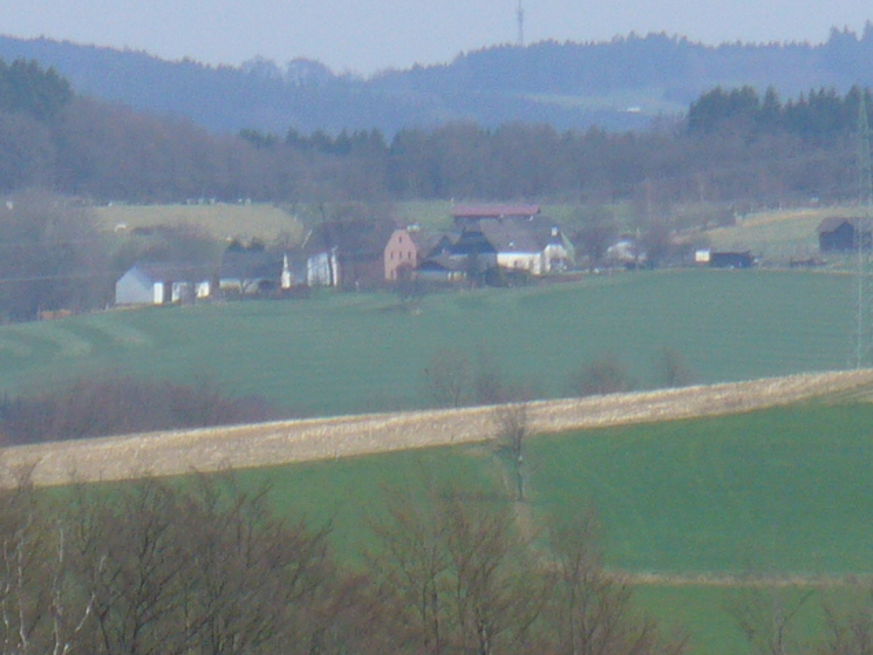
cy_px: 553
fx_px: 13644
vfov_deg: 2.7
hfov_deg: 3.7
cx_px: 128
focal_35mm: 541
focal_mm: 25.9
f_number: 4
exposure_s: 1/800
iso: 80
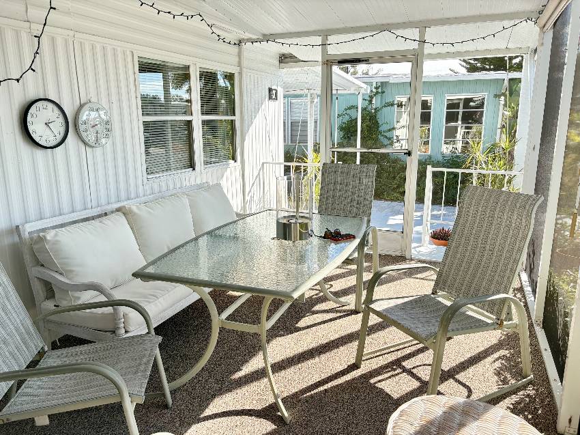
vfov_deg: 53.0
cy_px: 218
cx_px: 290
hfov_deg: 67.3
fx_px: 436
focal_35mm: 26
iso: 64
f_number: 1.6
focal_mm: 5.96
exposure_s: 1/840
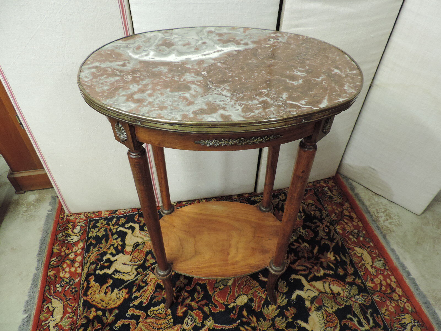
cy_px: 166
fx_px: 306
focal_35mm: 24
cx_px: 220
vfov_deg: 56.8
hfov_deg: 71.6
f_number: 3
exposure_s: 1/20
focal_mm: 4.3
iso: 400
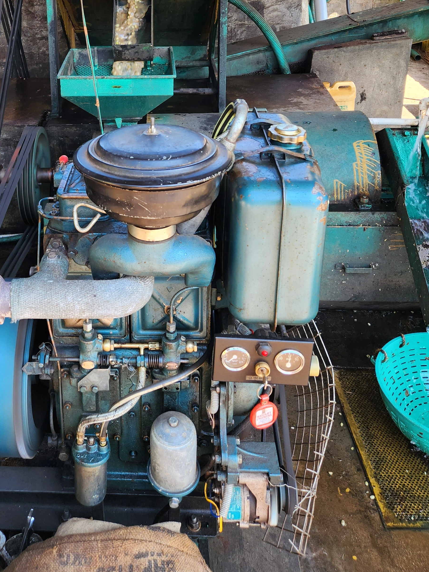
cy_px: 127
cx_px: 140
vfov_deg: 46.8
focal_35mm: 38
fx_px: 628
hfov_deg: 37.3
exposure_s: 1/180
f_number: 1.8
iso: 64
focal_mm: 5.4
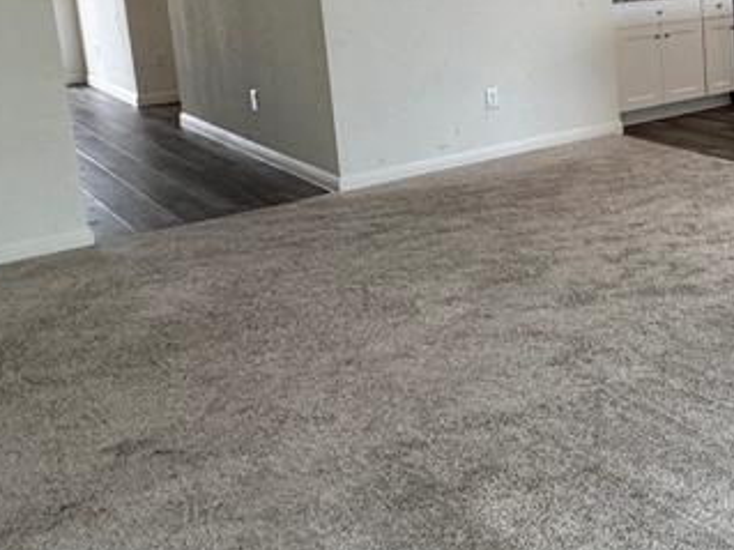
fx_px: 954
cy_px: 67
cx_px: 886
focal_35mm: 45
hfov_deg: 33.8
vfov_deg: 30.9
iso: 160
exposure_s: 1/120
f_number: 2.2
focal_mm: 2.22
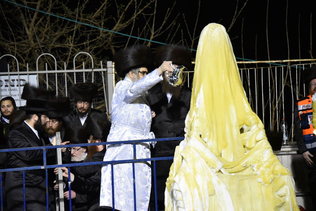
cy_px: 106
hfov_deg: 13.7
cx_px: 158
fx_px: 1317
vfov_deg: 9.2
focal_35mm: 150
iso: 4000
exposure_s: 1/80
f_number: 5.6
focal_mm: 150
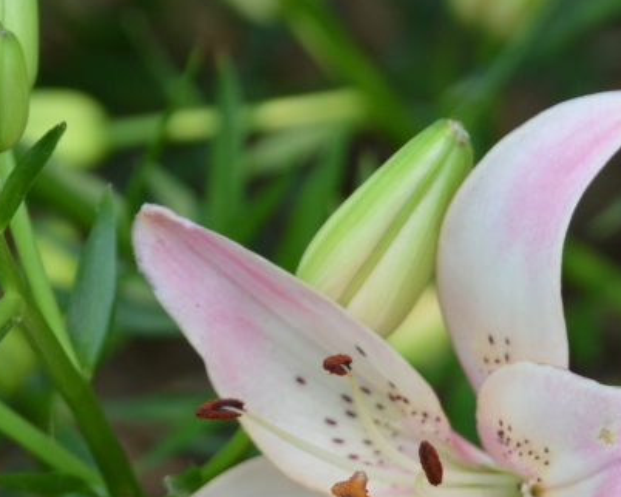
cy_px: 482
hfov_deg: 5.4
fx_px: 6583
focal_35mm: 358
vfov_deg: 4.3
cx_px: 451
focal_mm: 100
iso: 400
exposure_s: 1/320
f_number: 5.6
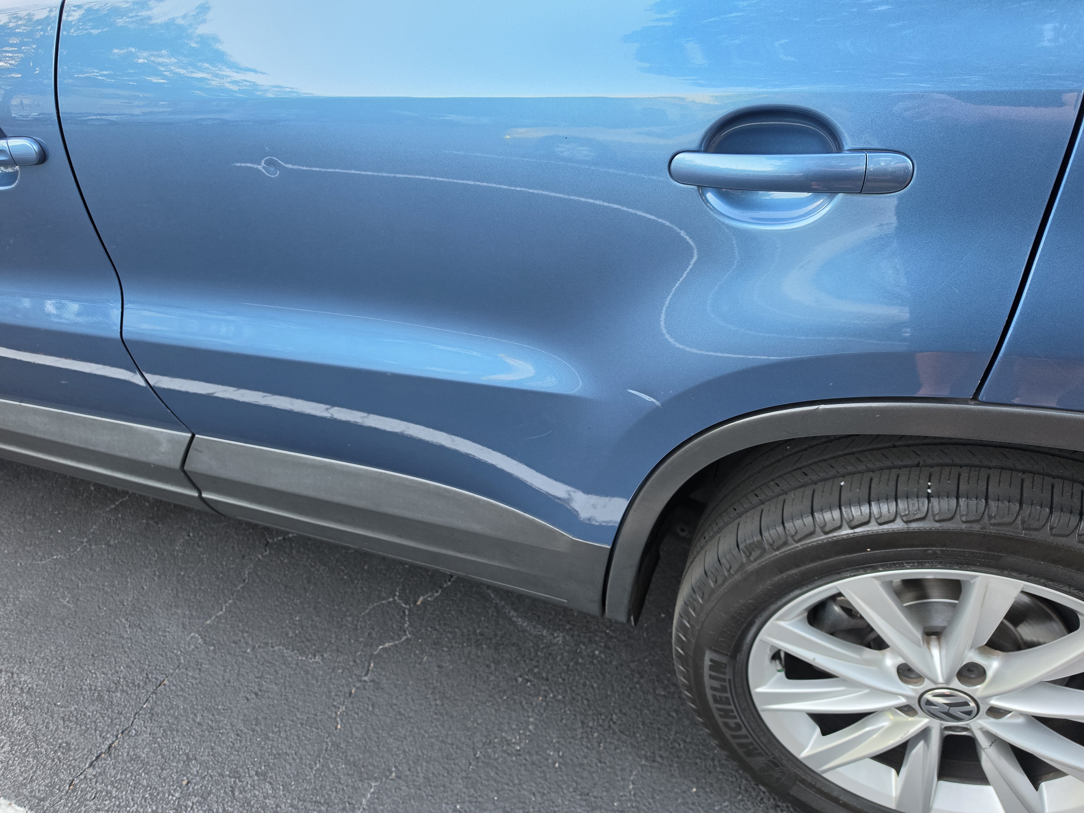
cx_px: 542
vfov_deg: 58.9
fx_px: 720
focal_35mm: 23
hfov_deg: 73.9
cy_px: 406
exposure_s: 1/120
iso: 125
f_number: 1.4
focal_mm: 6.5
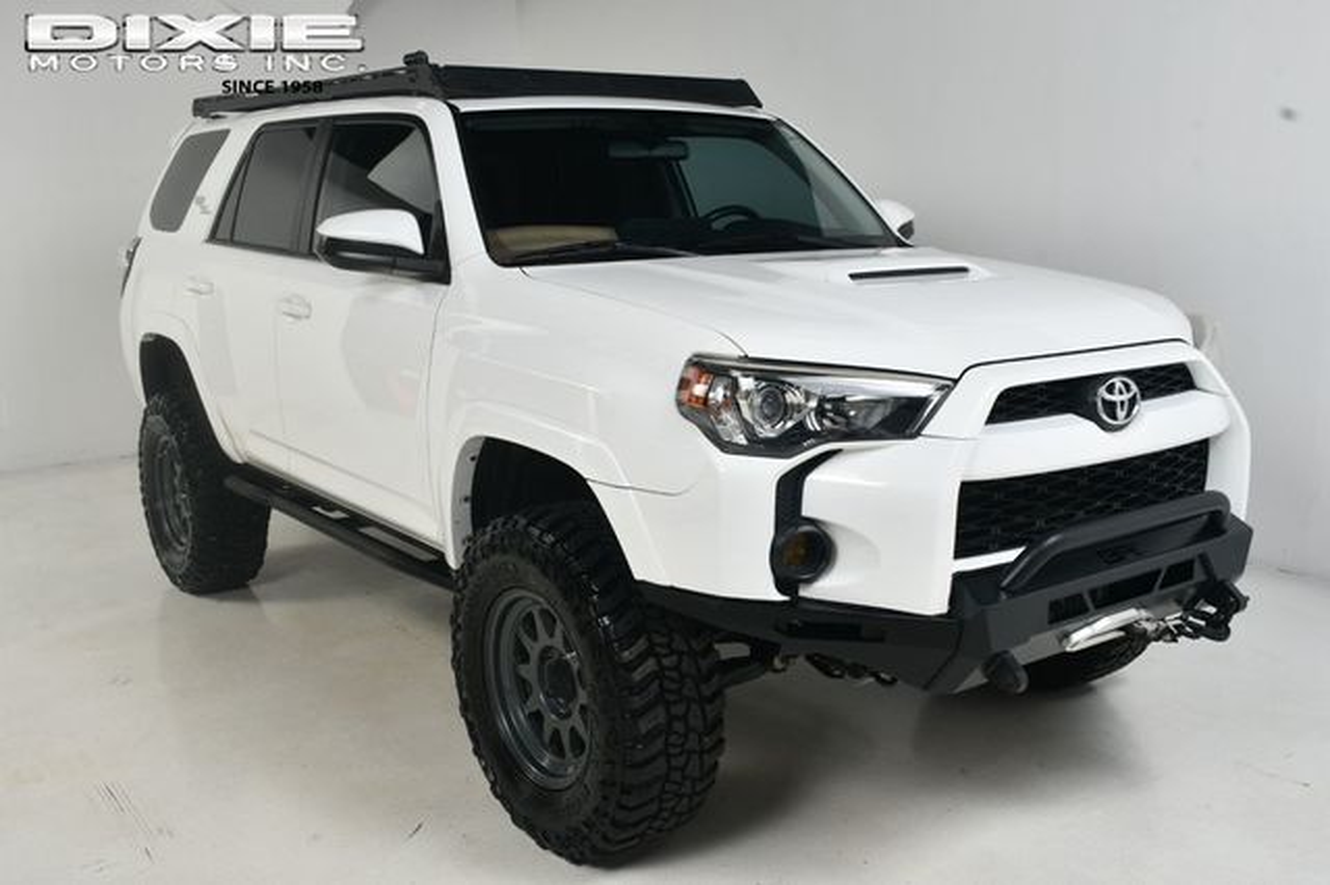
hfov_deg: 53.2
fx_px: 1329
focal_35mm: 36
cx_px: 665
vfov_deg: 36.8
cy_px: 442
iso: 100
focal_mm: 24
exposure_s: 1/160
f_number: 13
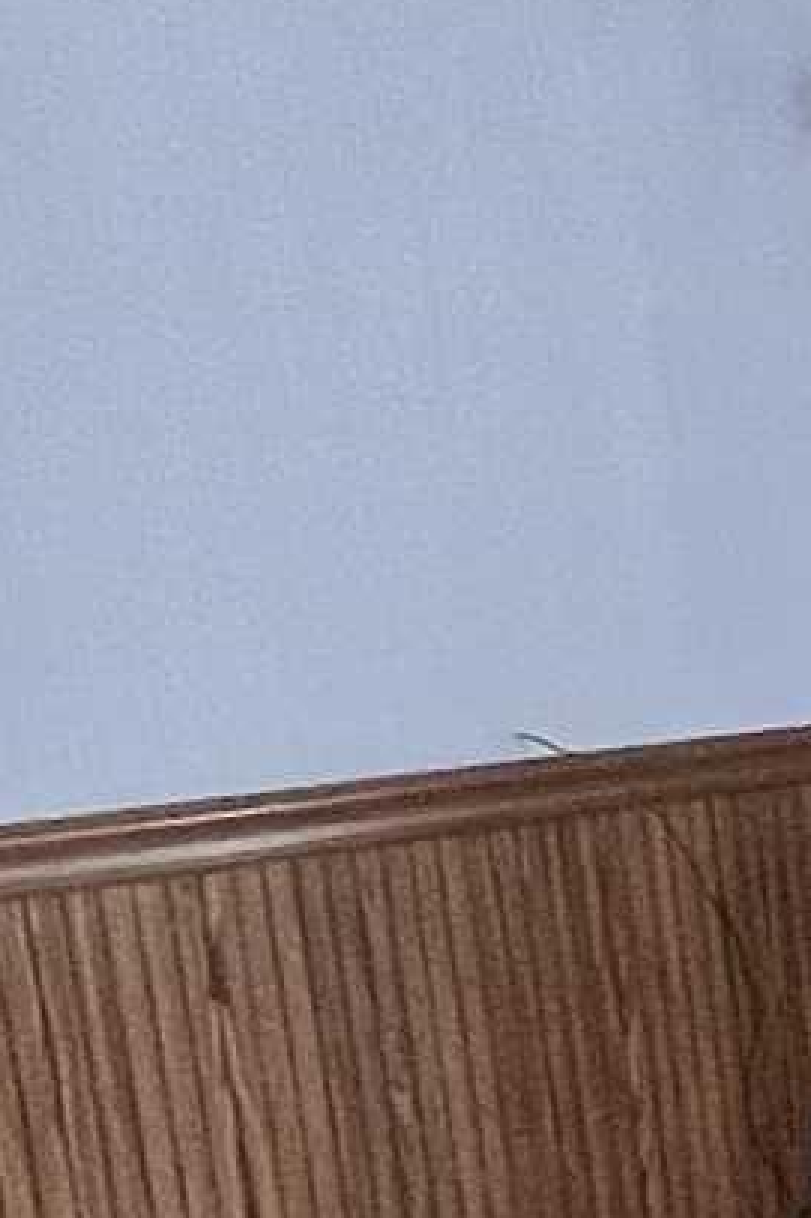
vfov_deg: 19.1
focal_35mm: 102
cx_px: 2415
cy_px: 1368
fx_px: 3449
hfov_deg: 10.1
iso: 160
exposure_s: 1/60
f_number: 1.8
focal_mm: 1.57
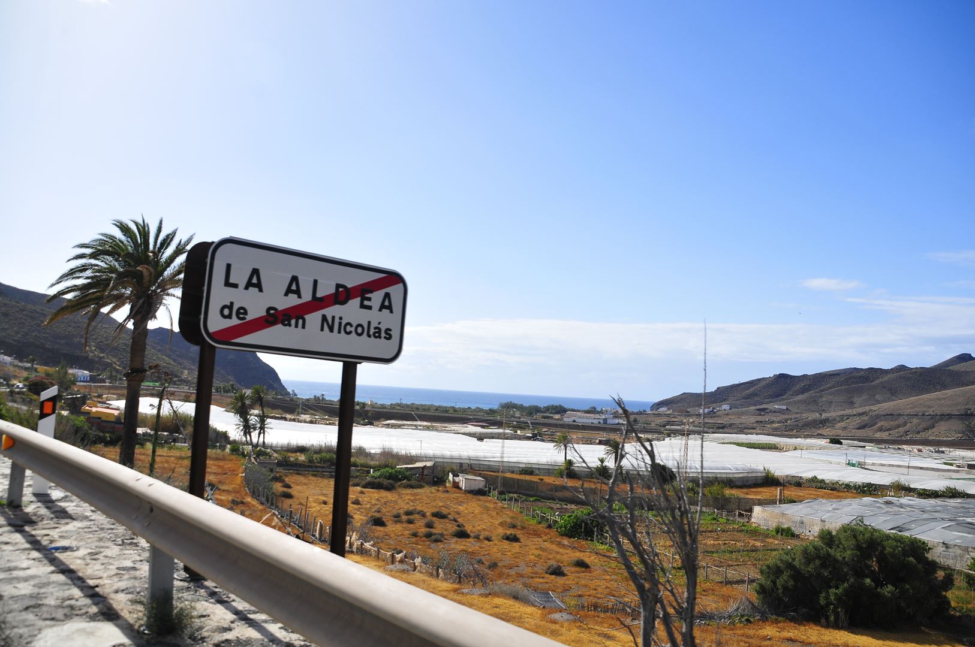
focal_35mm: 27
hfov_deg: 67.4
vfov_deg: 47.8
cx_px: 488
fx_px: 730
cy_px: 324
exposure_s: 1/800
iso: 200
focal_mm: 18
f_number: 6.3
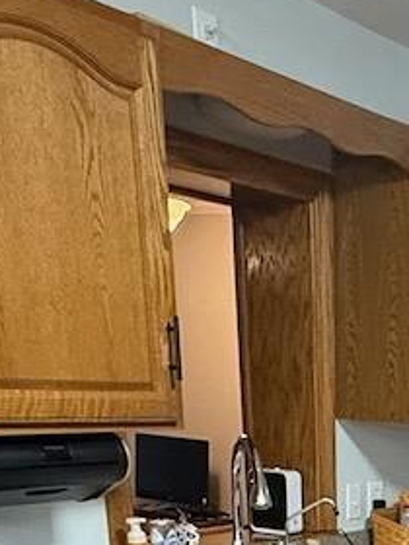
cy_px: 782
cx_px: 534
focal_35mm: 64
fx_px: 1008
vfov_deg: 24.6
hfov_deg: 20.8
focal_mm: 2.22
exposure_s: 1/60
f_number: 2.2
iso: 500
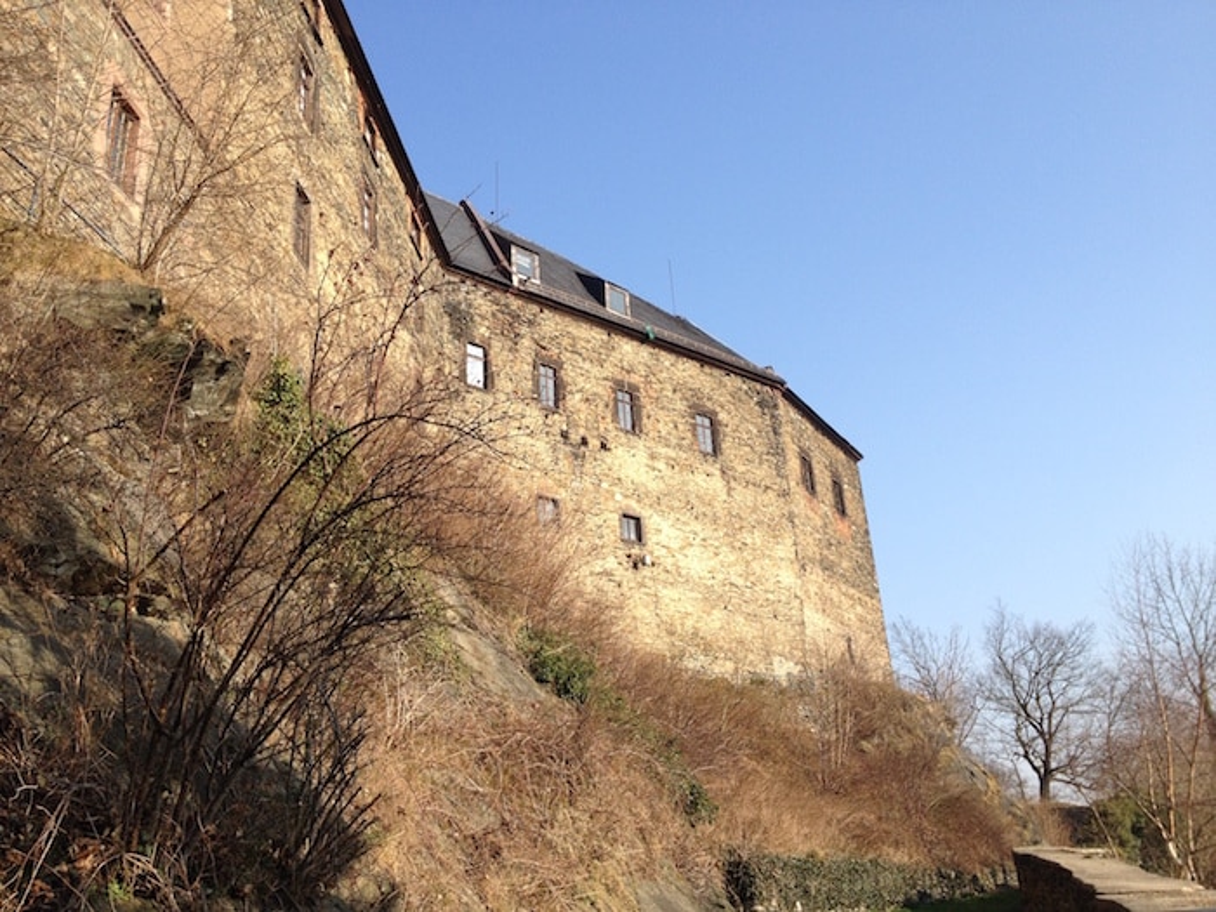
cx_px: 608
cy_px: 456
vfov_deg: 40.7
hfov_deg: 52.6
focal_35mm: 35
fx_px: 1229
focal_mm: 4.28
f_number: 2.4
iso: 50
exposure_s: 1/876
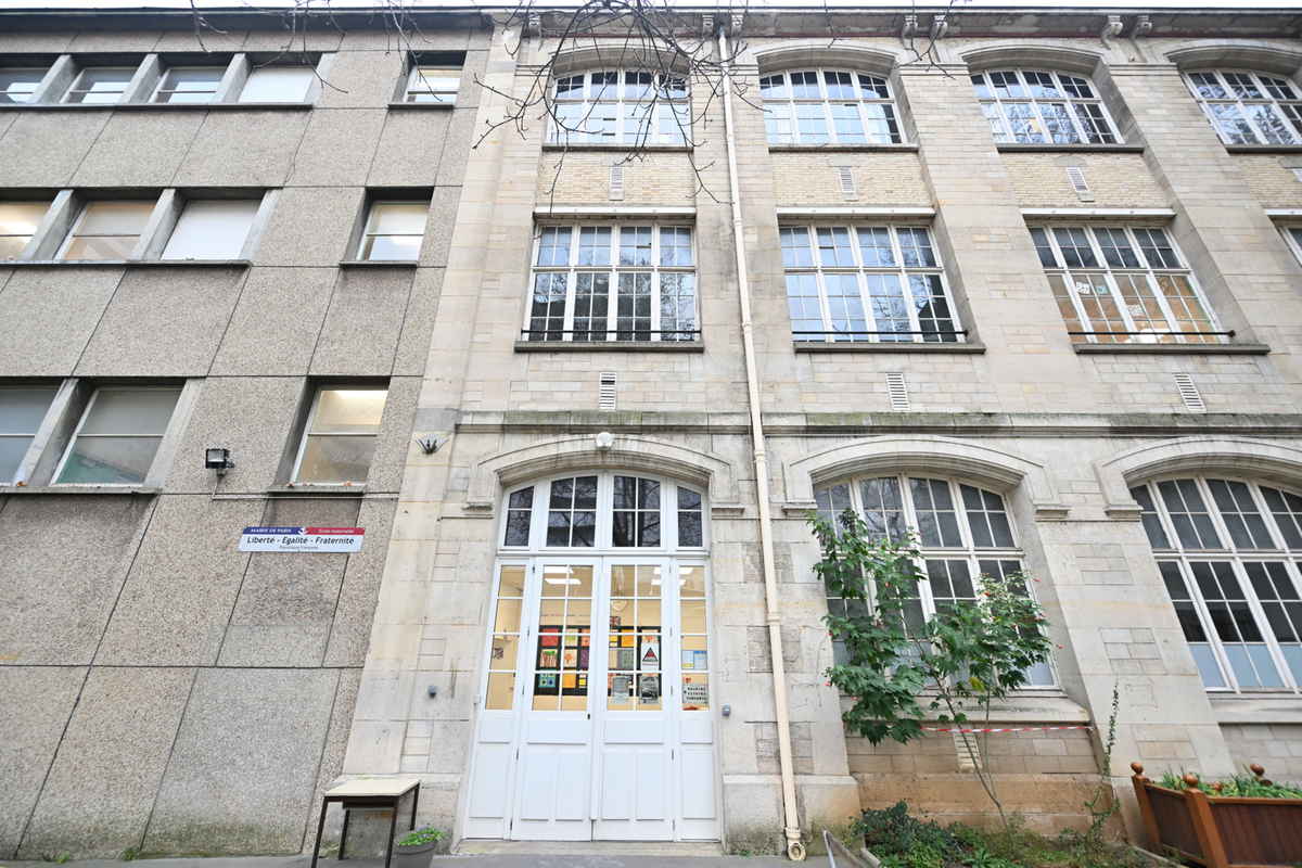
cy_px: 434
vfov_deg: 81.2
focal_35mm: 14
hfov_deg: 104.3
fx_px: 506
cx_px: 651
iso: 280
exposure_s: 1/80
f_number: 3.5
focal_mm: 14
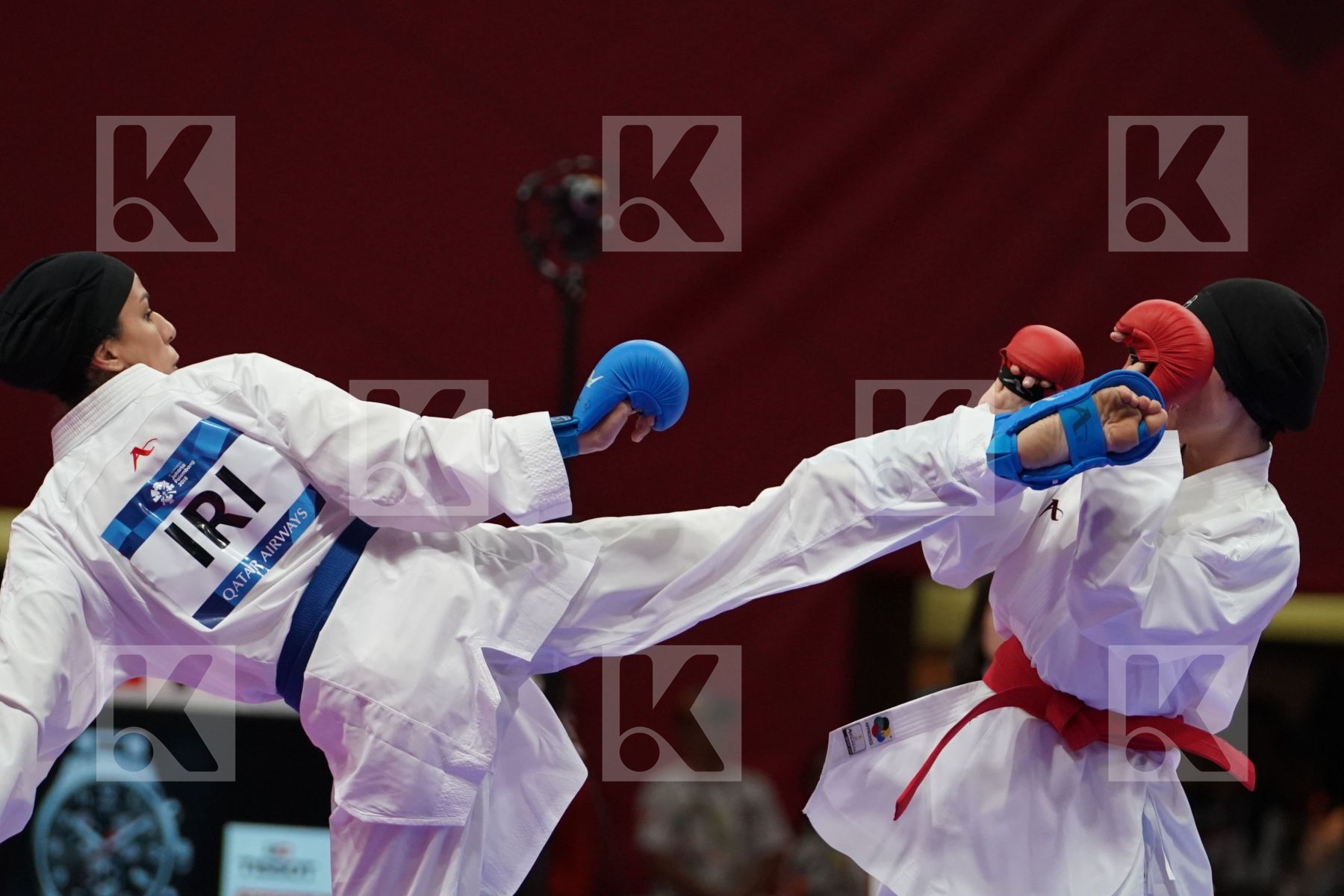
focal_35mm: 324
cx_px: 672
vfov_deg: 4.2
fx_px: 12095
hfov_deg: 6.4
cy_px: 448
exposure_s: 1/1000
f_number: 4
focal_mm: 216
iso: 2500
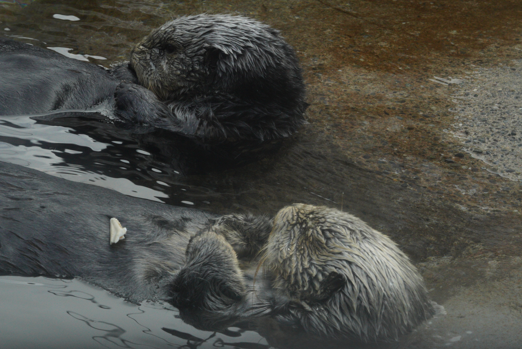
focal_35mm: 135
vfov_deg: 10.2
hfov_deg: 15.2
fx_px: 1959
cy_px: 174
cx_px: 261
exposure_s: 1/160
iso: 1600
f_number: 16
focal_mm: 90
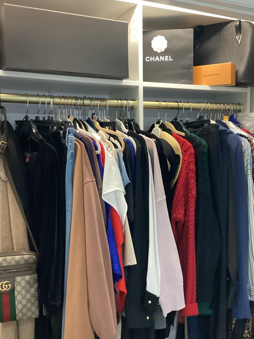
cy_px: 186
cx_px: 132
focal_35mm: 39
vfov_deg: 47.8
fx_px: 382
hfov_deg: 36.8
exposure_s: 1/60
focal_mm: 3.3
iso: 320
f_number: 2.4
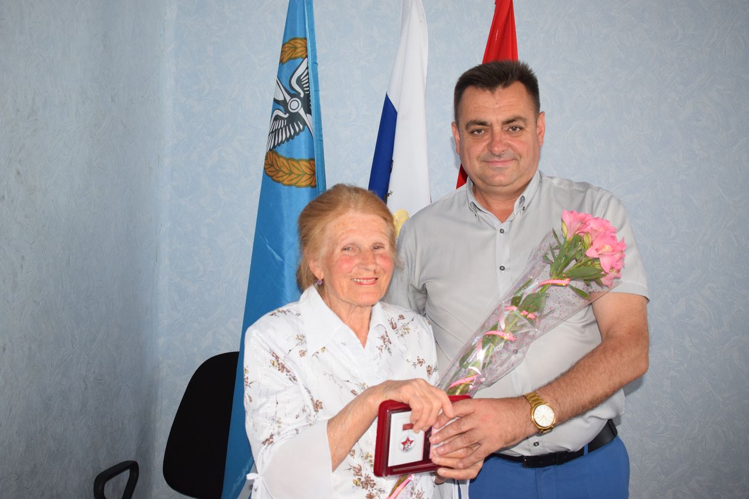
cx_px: 374
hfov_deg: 53.1
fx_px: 749
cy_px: 250
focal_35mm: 36
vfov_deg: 36.9
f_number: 4.5
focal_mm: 24
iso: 800
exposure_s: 1/80
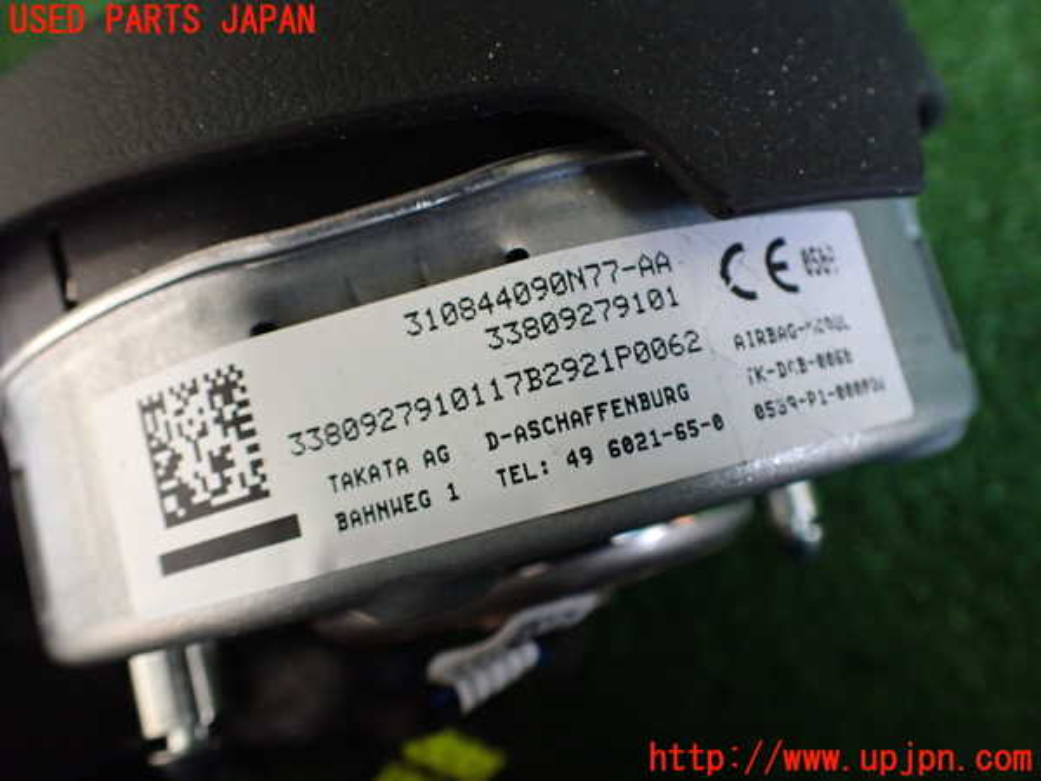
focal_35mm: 30
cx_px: 520
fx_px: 902
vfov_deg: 46.8
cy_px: 390
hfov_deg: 60.0
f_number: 2.3
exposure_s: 1/125
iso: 800
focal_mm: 5.4
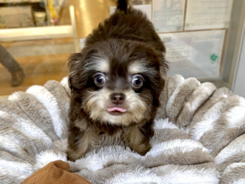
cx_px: 122
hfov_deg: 71.6
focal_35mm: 24
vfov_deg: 56.8
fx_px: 170
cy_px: 92
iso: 80
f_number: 1.78
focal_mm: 6.86
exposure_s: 1/121
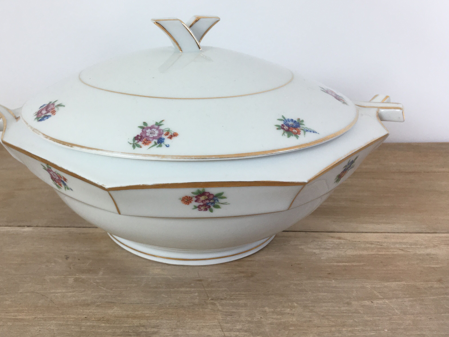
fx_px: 480
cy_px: 142
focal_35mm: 37
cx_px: 167
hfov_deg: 49.6
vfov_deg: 38.6
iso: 40
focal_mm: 4.15
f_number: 2.2
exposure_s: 1/100
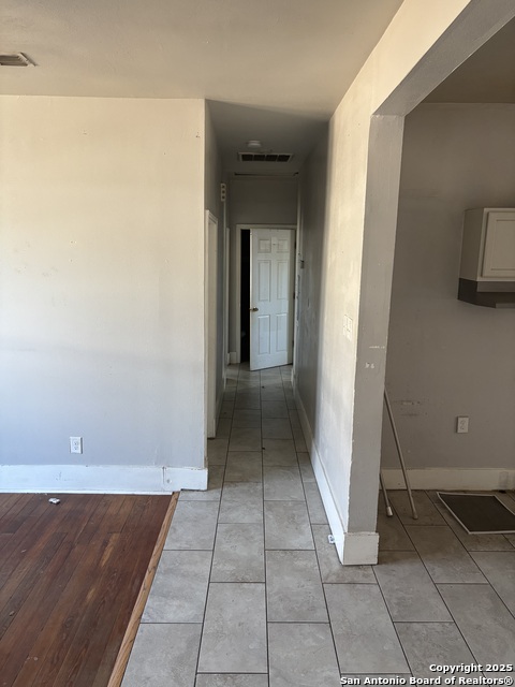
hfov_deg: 53.1
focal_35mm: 26
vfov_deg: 67.3
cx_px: 258
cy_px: 344
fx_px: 516
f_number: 1.6
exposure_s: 1/60
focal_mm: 5.96
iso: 160
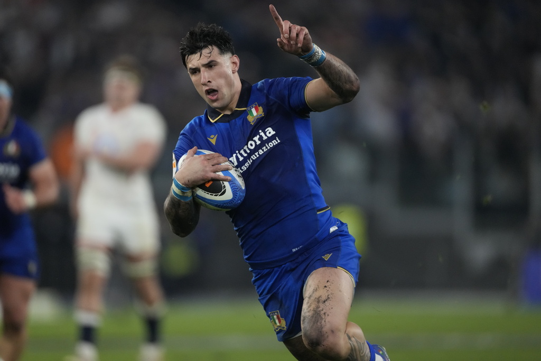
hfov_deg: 3.4
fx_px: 9017
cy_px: 180
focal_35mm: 600
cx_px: 270
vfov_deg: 2.3
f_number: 4
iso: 5000
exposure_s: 1/2000
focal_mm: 600
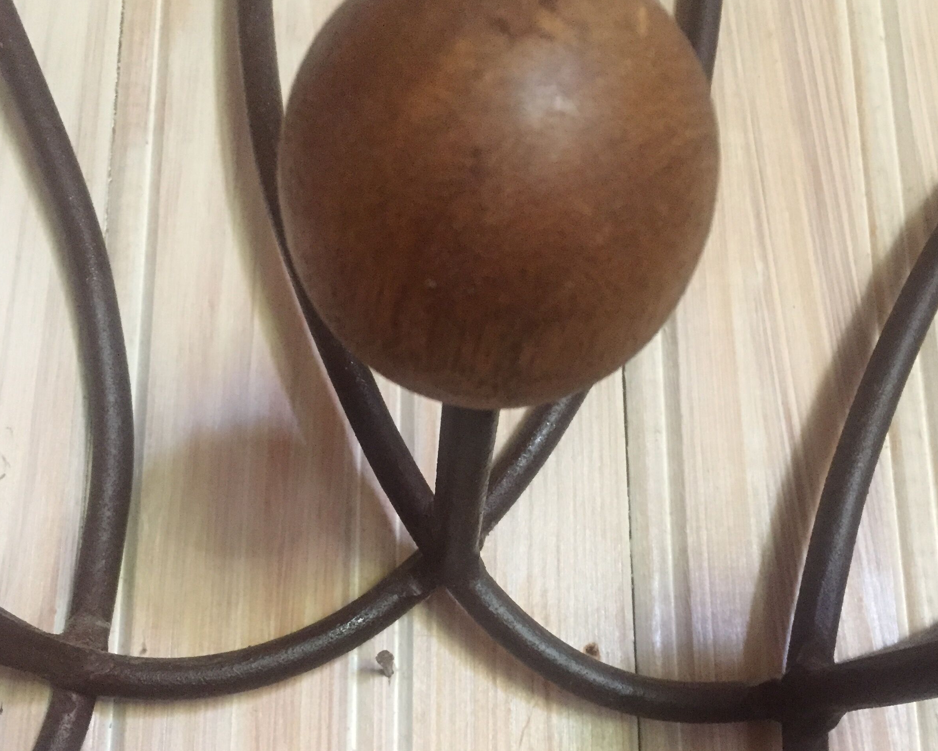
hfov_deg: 46.8
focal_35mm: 39
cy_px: 527
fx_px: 1083
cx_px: 462
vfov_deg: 37.6
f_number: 2.2
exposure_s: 1/17
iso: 320
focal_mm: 4.15
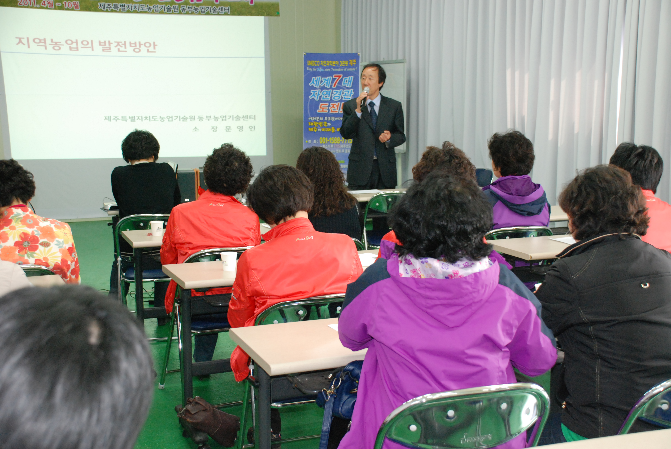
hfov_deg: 41.1
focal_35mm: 48
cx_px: 336
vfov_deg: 28.2
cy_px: 224
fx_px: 896
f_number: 5
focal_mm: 32
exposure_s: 1/60
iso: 1000
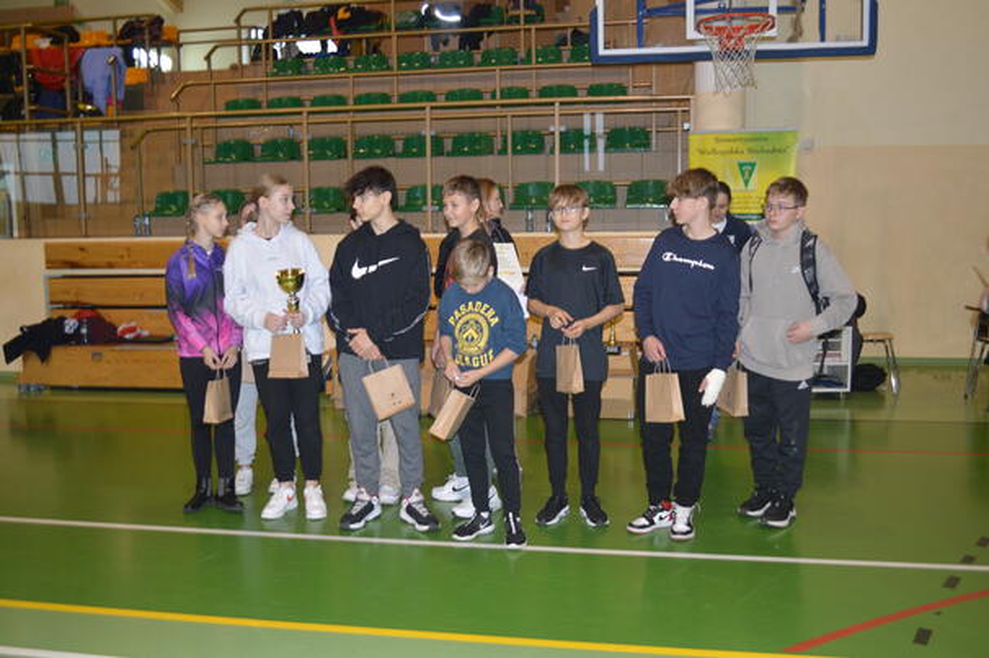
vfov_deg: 36.8
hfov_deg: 53.2
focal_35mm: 36
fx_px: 988
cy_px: 329
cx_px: 494
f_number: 4
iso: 560
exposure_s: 1/60
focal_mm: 24
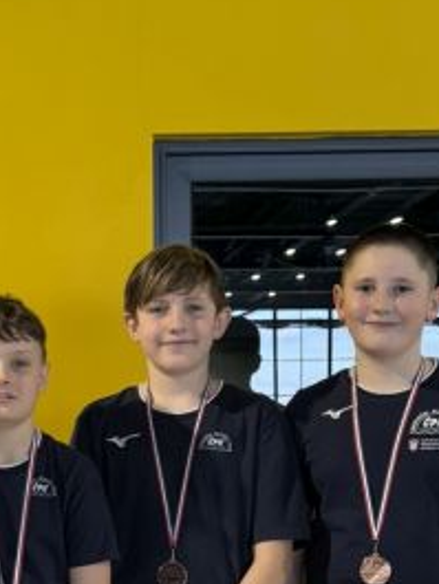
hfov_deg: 16.8
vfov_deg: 21.8
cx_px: 66
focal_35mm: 87
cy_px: 566
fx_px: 1470
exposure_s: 1/121
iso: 160
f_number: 1.78
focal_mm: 6.76
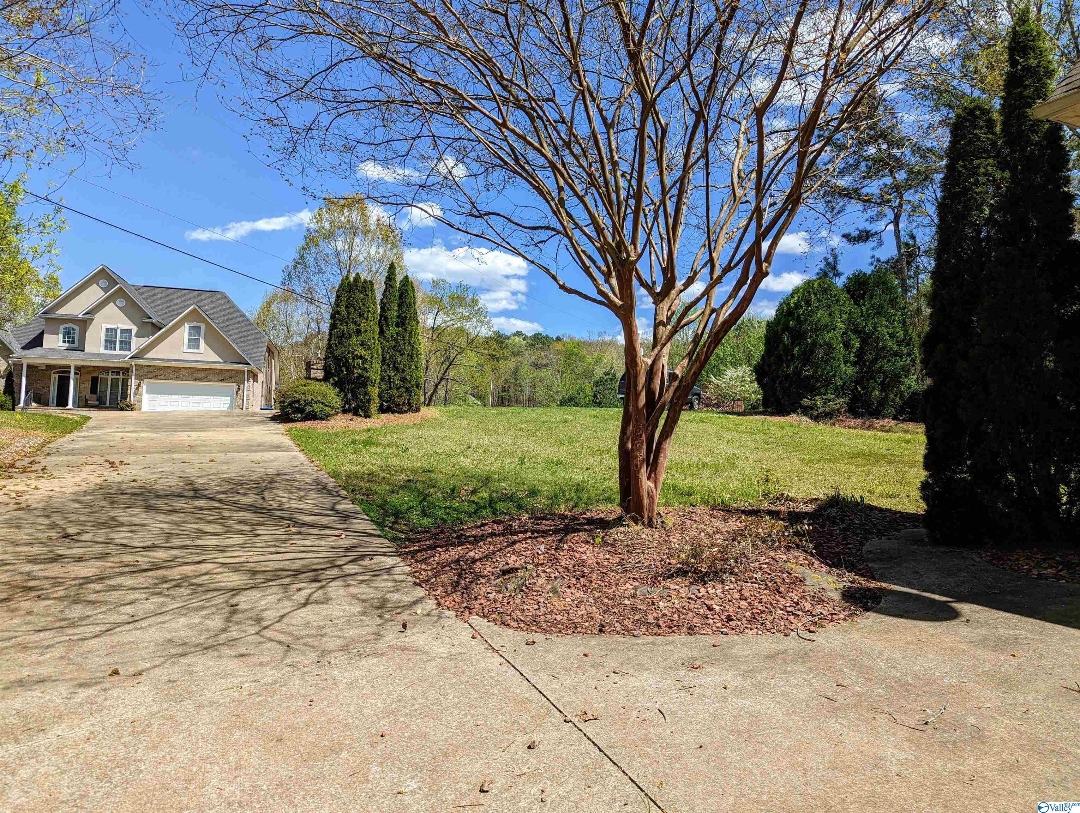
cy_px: 406
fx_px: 750
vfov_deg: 56.9
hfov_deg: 71.5
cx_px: 540
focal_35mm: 24
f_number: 1.85
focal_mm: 6.81
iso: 42
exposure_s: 1/2058
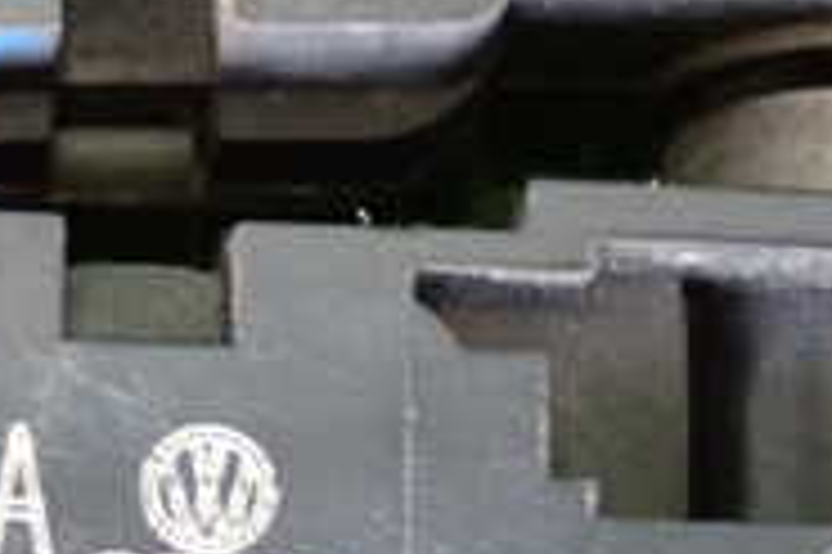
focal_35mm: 240
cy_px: 257
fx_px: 5542
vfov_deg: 5.7
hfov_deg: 8.5
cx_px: -157
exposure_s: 1/30
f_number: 3.9
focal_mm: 12.73
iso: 1000
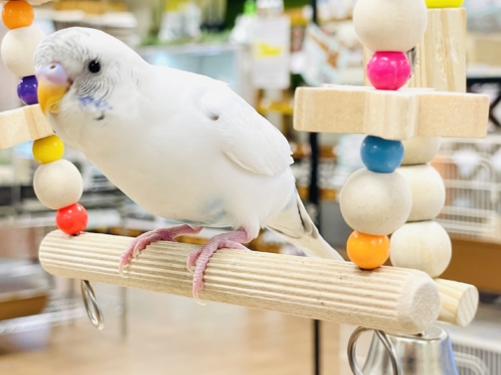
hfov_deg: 29.3
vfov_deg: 22.2
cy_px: 157
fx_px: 955
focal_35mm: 66
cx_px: 193
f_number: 2
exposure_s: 1/99
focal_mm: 6
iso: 125
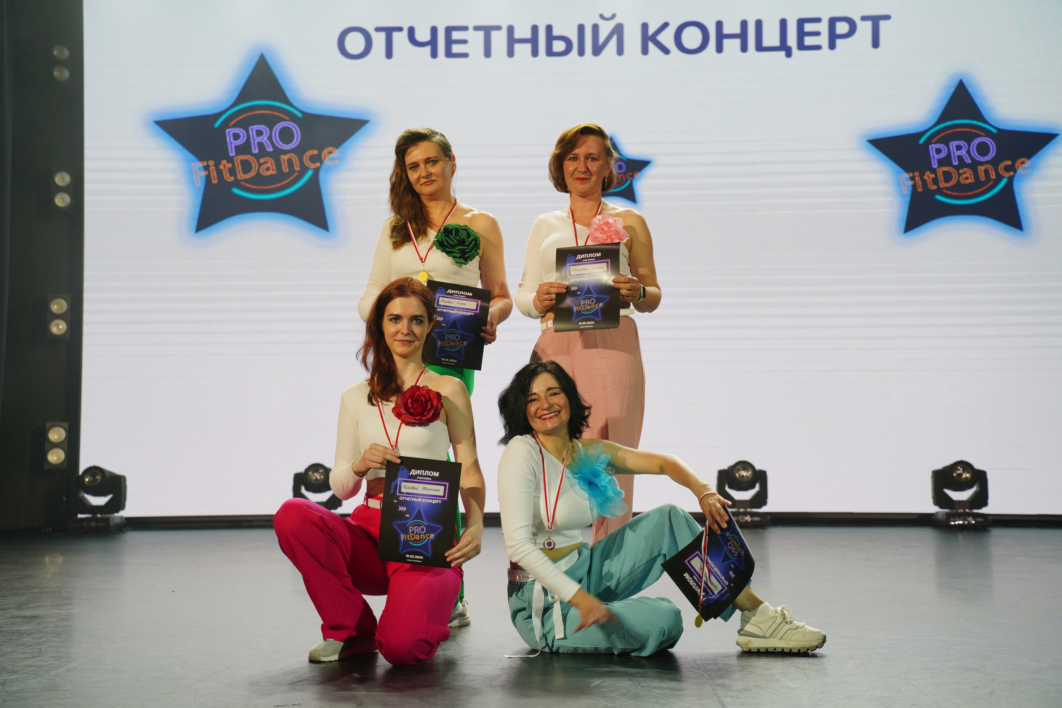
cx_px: 531
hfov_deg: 43.6
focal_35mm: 45
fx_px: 1327
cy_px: 354
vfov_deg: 29.9
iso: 500
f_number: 4
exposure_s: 1/100
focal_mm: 45
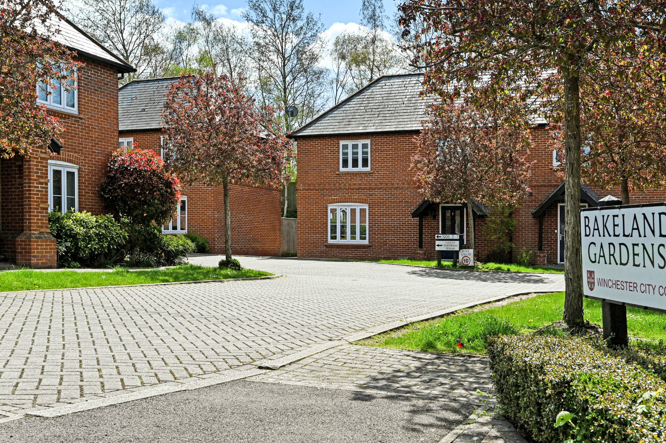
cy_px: 204
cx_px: 360
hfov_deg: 54.4
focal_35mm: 35
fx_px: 647
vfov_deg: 37.8
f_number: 9
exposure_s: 1/1000
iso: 250
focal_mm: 30
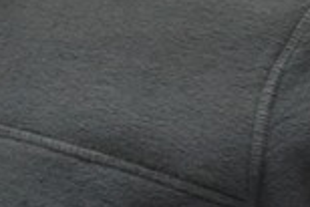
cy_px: -369
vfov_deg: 4.4
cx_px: -393
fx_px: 2637
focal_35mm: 306
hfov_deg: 6.5
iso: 6400
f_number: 7.1
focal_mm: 46
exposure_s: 1/200
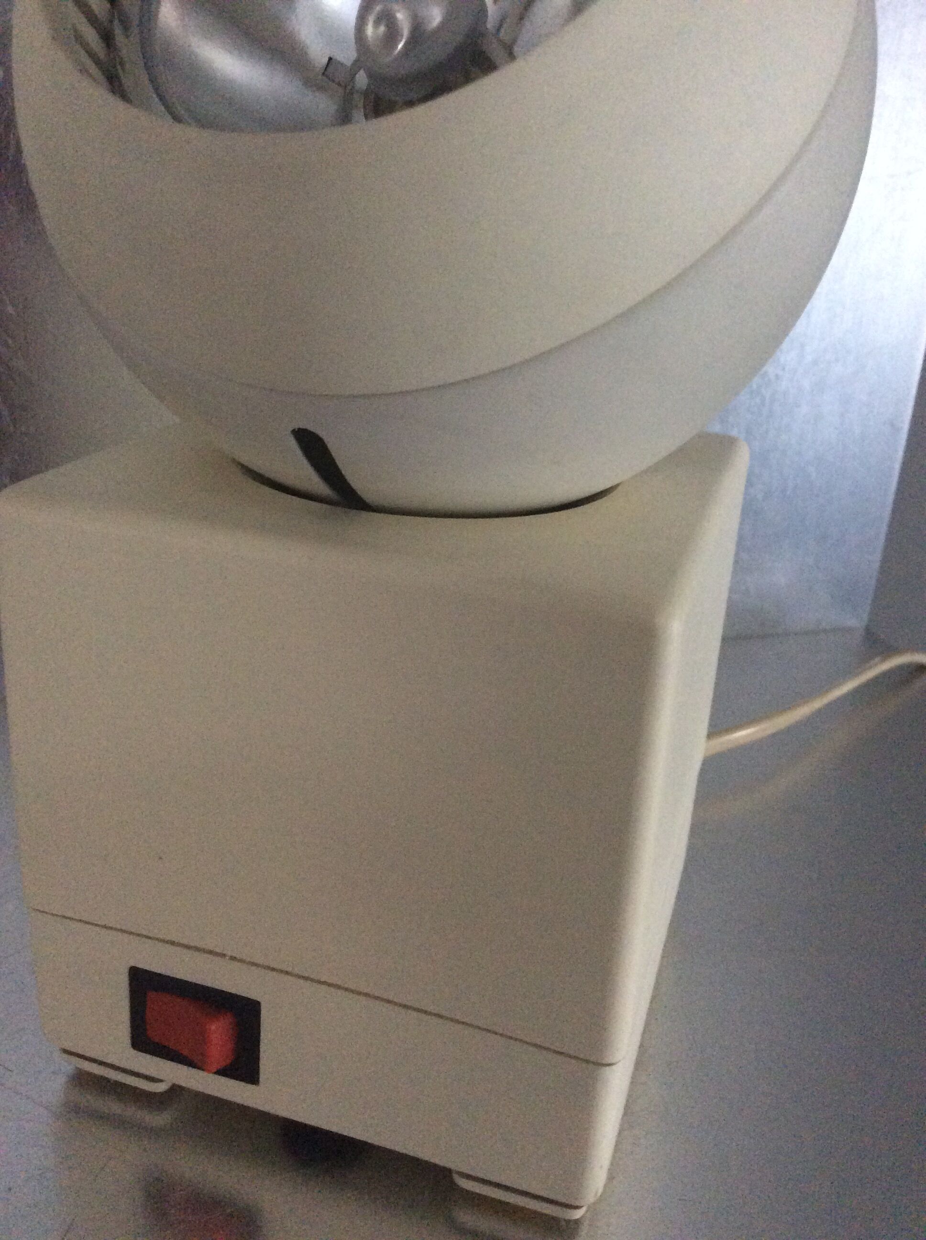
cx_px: 463
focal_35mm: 32
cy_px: 620
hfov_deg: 44.1
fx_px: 1144
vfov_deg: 56.9
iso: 320
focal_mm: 3.3
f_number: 2.4
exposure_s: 1/17
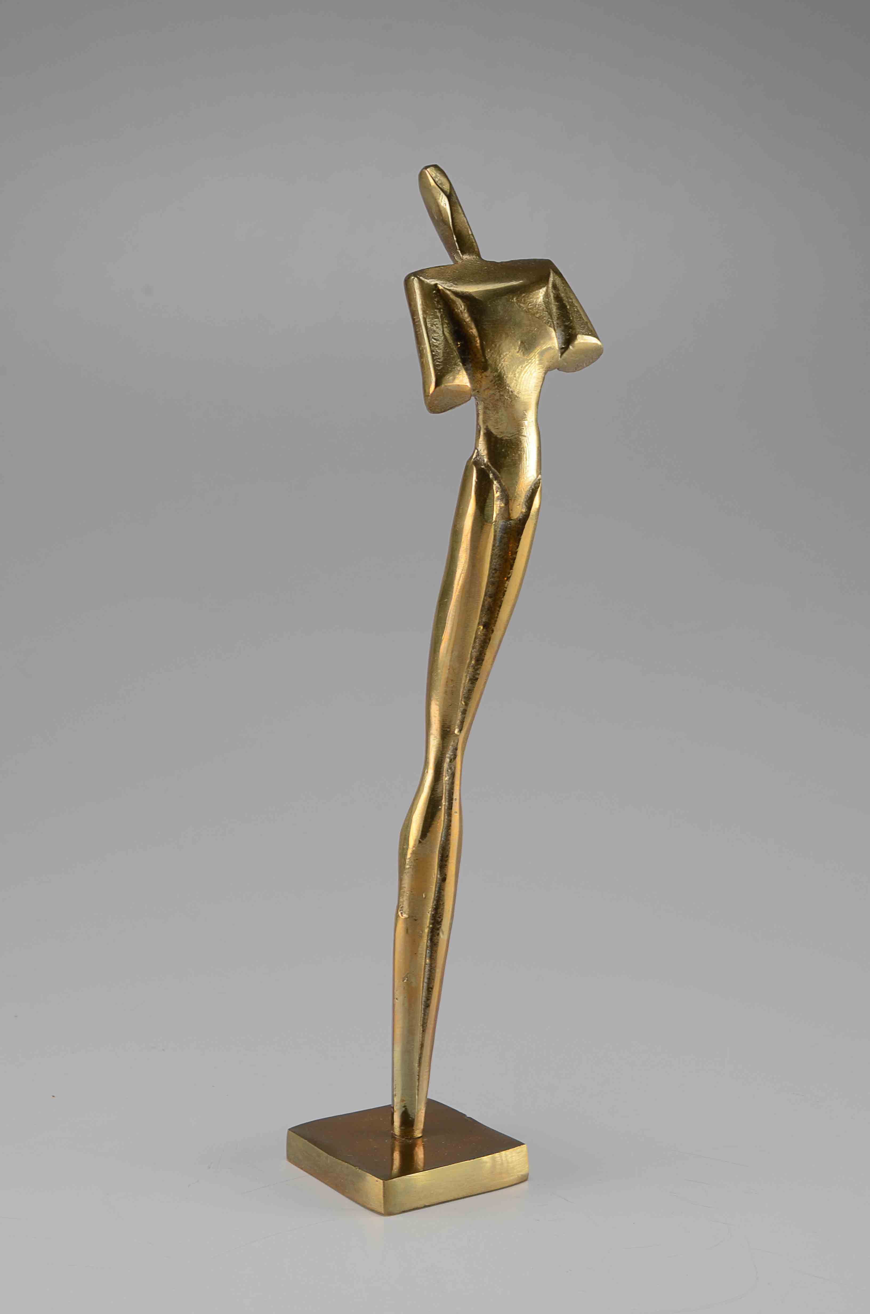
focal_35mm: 66
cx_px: 435
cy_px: 657
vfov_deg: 30.6
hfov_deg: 20.5
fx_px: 2403
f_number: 14
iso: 100
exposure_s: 1/80
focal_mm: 44
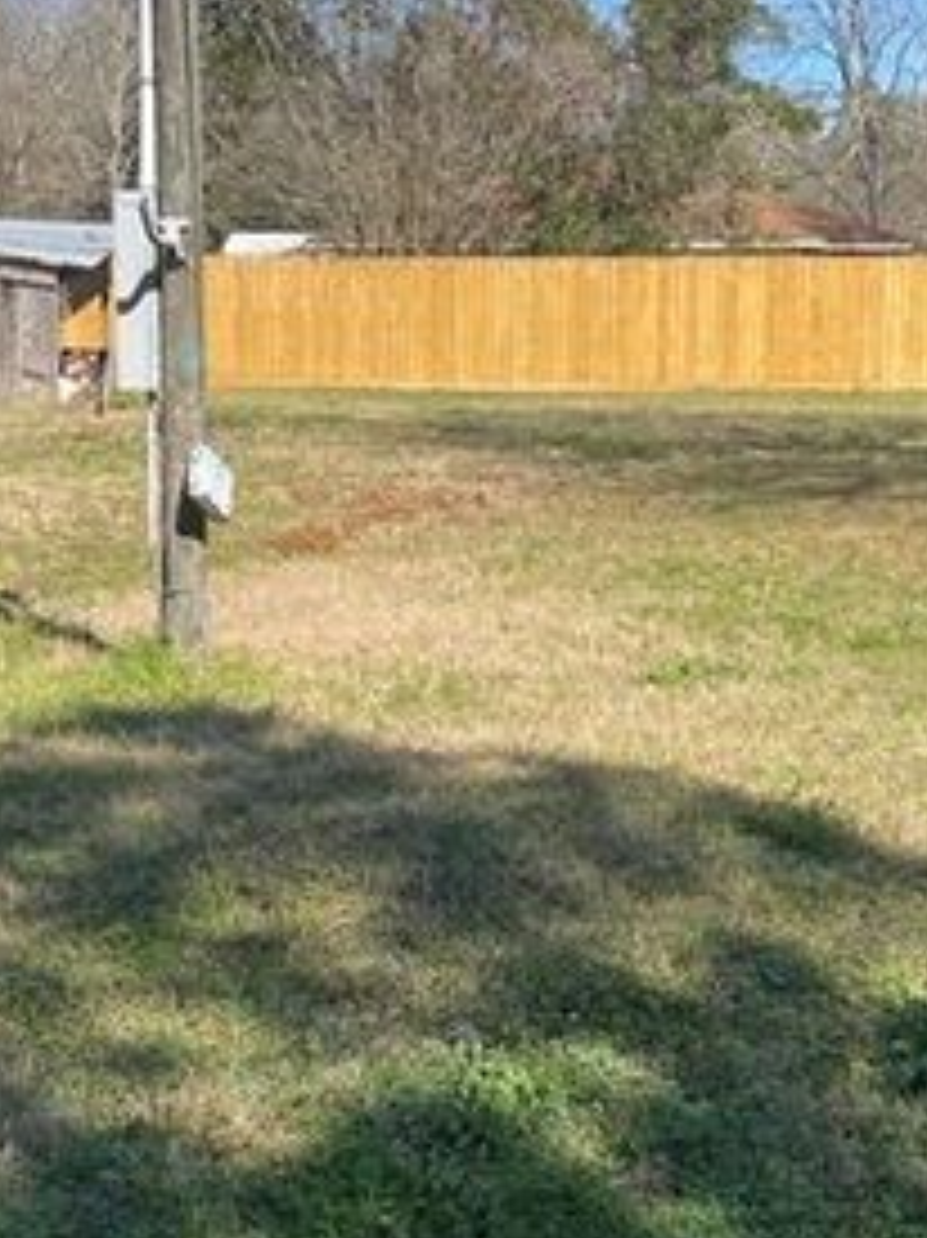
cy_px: 813
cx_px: 513
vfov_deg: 30.5
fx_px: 2251
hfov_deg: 23.3
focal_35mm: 63
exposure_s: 1/2174
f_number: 1.6
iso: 32
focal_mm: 4.2
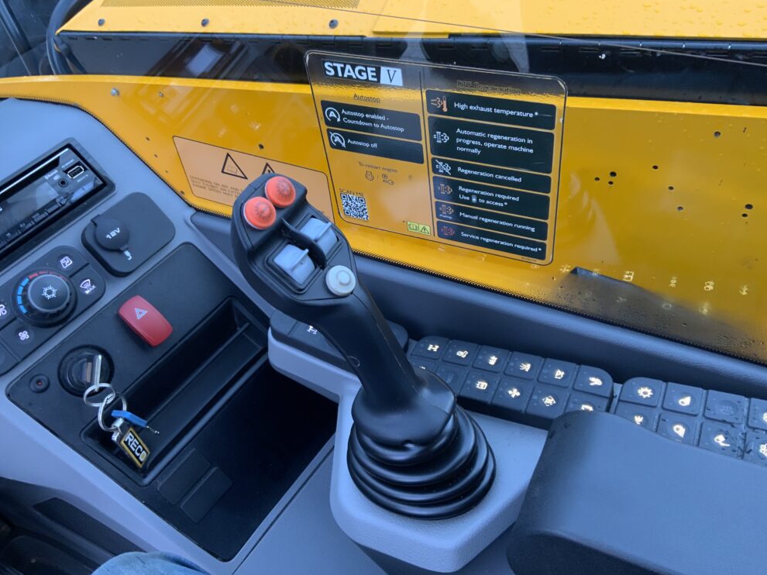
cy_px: 282
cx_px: 384
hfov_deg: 60.0
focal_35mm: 30
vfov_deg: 46.8
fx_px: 665
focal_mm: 3
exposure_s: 1/58
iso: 100
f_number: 1.8
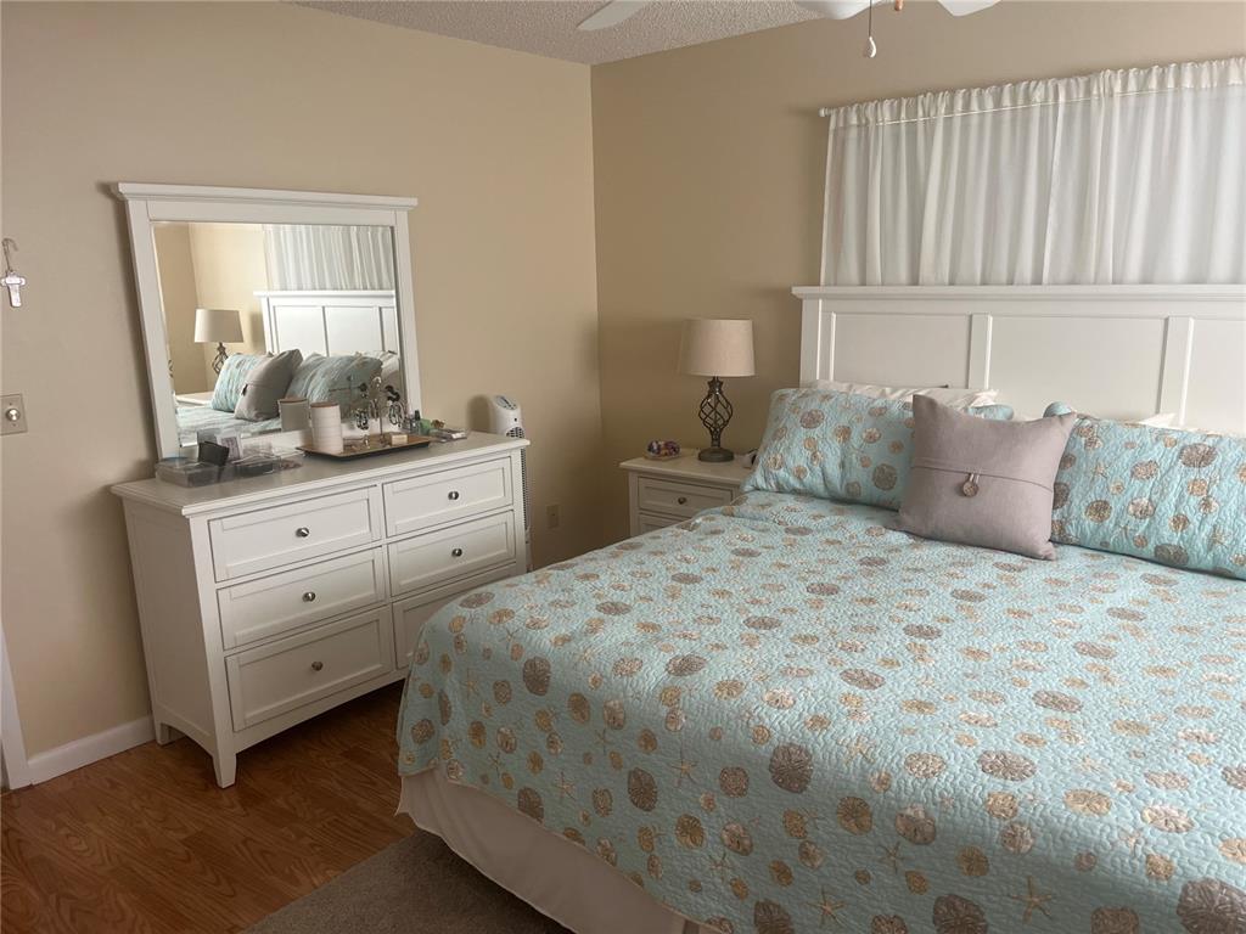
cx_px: 623
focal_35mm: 26
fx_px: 936
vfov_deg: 53.1
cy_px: 467
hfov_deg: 67.3
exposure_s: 1/120
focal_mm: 5.1
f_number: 1.6
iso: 125
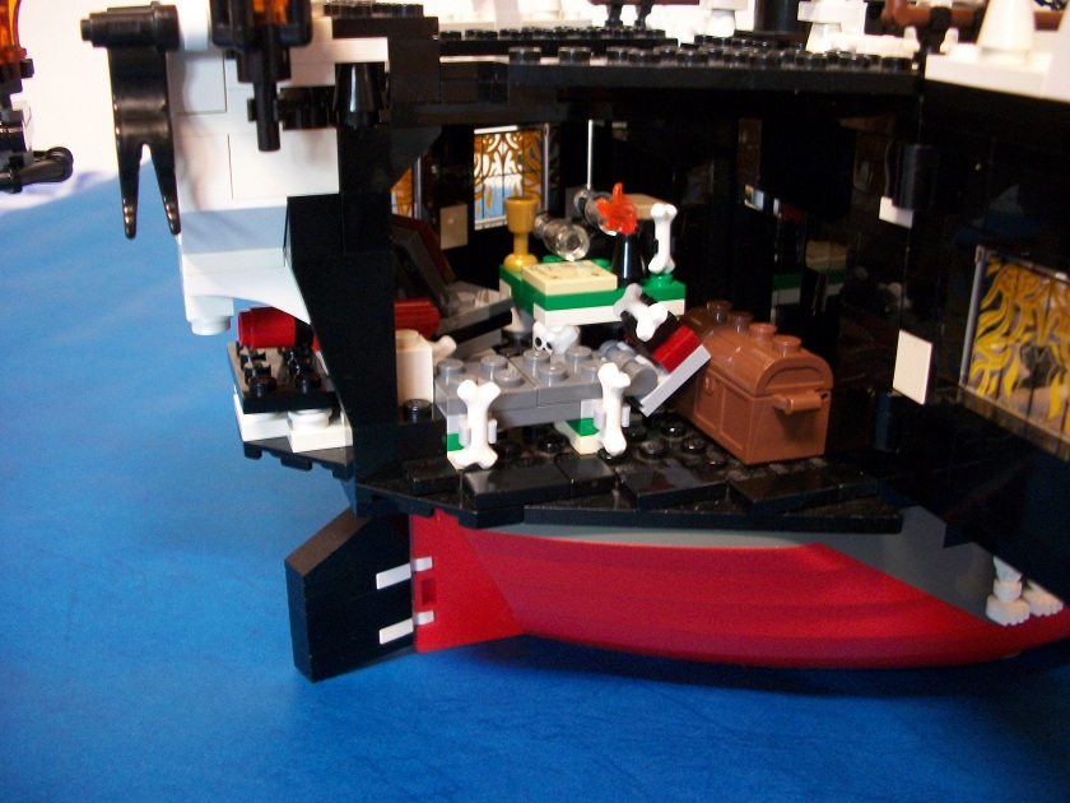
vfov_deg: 40.7
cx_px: 535
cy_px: 402
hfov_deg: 52.6
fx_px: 1082
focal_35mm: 35
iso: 250
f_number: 3.1
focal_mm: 6.3
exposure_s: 1/8
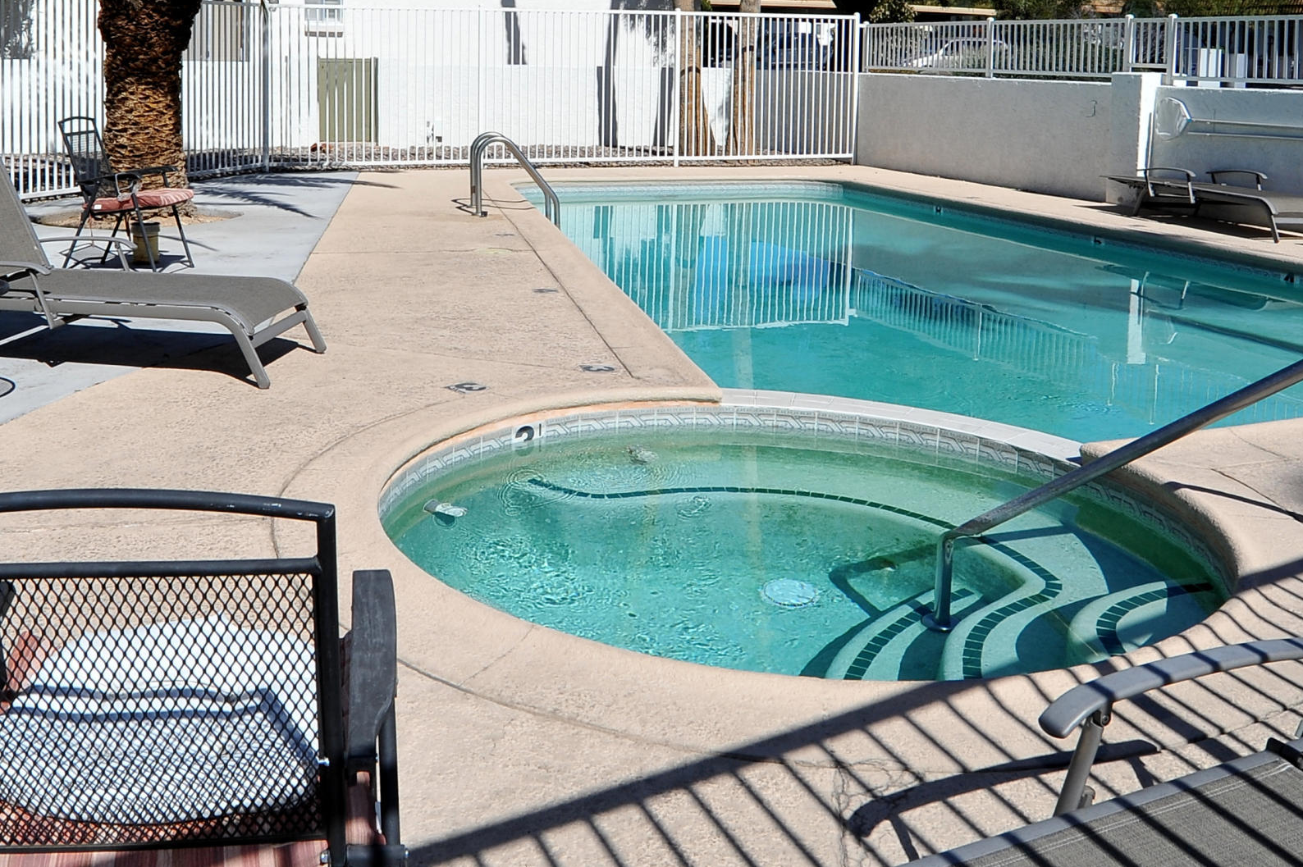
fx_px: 1230
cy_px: 148
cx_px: 542
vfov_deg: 37.2
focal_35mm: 34
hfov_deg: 55.5
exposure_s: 1/320
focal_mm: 18
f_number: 14
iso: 320
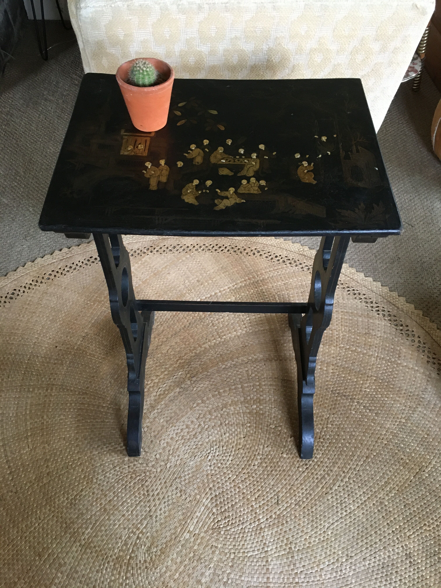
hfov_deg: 48.2
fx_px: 493
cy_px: 294
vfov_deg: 61.7
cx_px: 220
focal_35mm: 29
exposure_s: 1/33
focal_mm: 4.15
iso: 200
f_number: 2.2
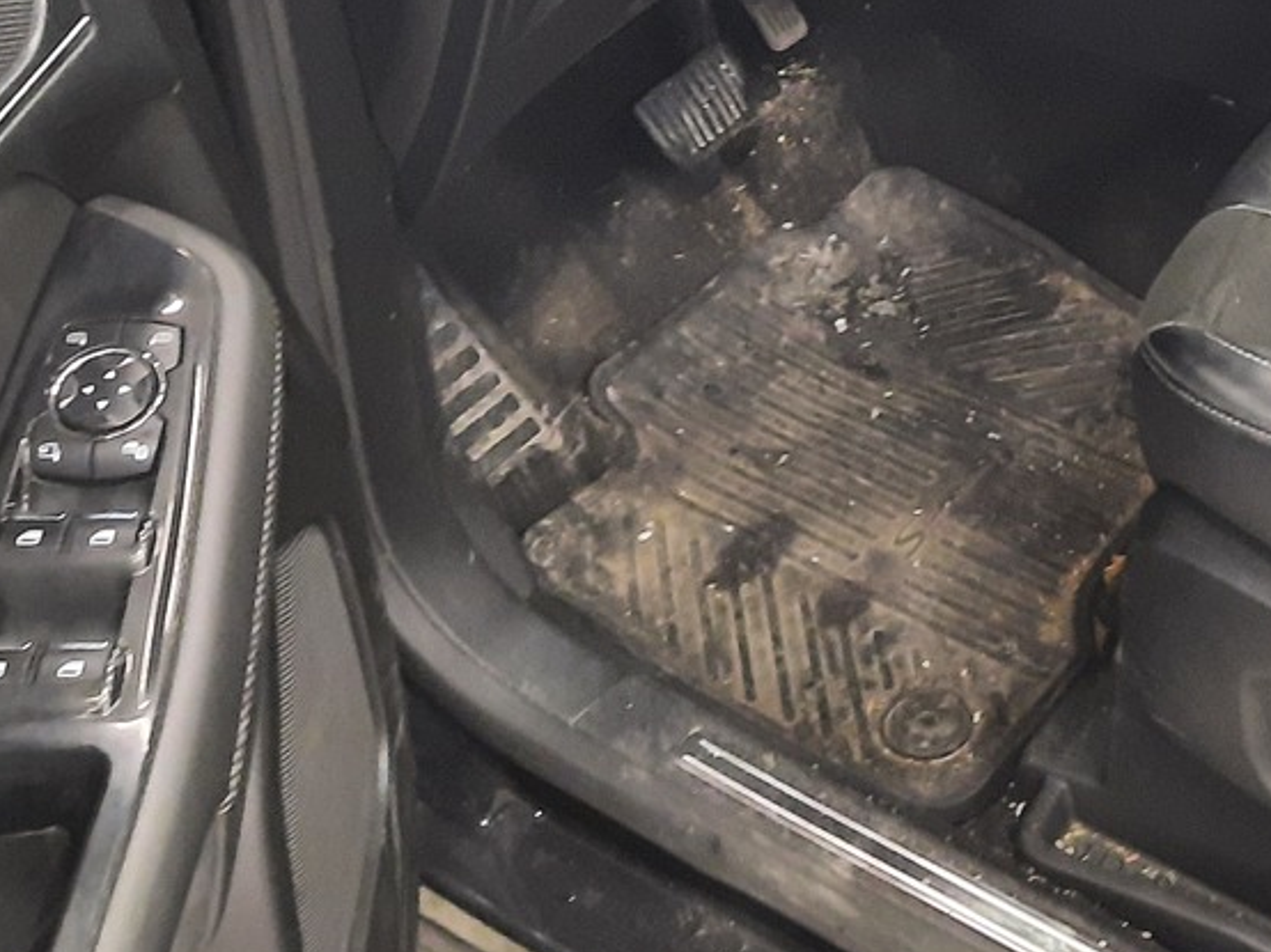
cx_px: 1076
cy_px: 18
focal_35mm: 65
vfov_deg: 21.8
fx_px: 2386
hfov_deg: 29.0
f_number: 2
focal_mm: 4.6
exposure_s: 1/20
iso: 800
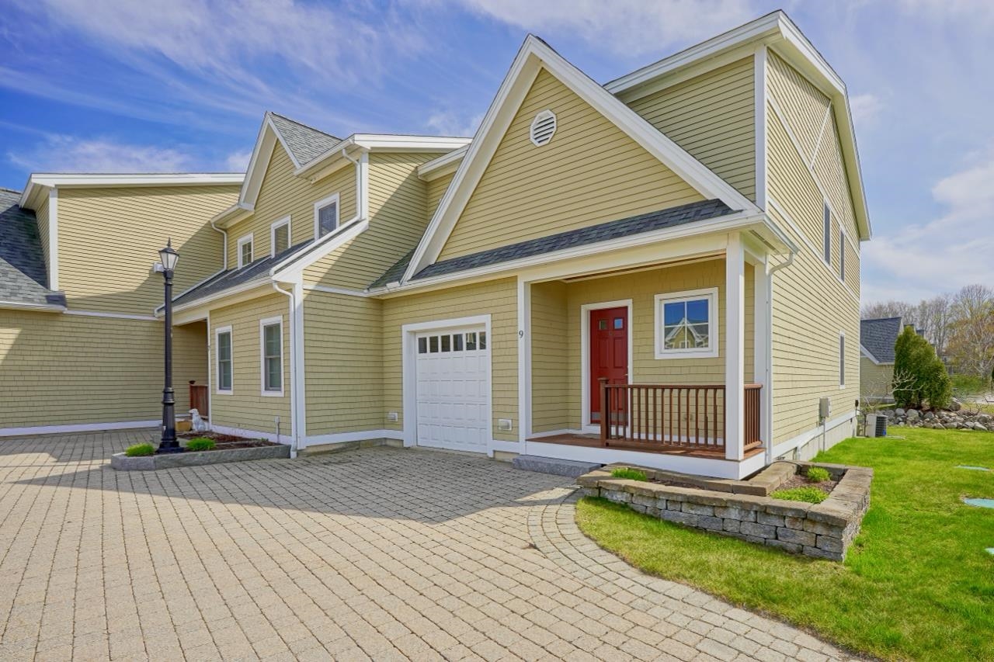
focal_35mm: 15
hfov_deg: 100.4
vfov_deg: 77.3
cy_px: 331
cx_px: 497
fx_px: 414
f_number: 7.1
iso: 100
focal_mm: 15
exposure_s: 1/200
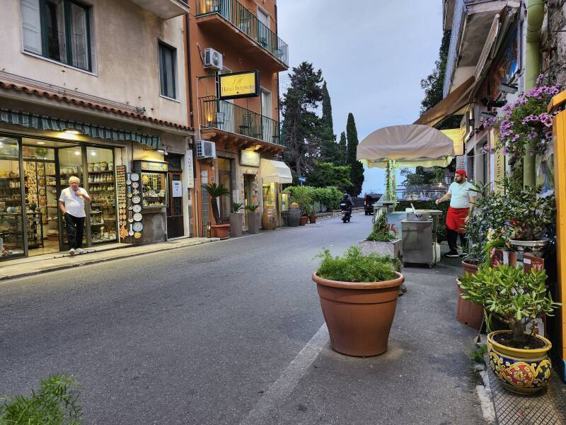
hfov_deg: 73.9
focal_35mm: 23
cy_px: 212
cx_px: 283
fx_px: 376
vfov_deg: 58.9
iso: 64
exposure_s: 1/100
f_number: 1.8
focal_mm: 5.54
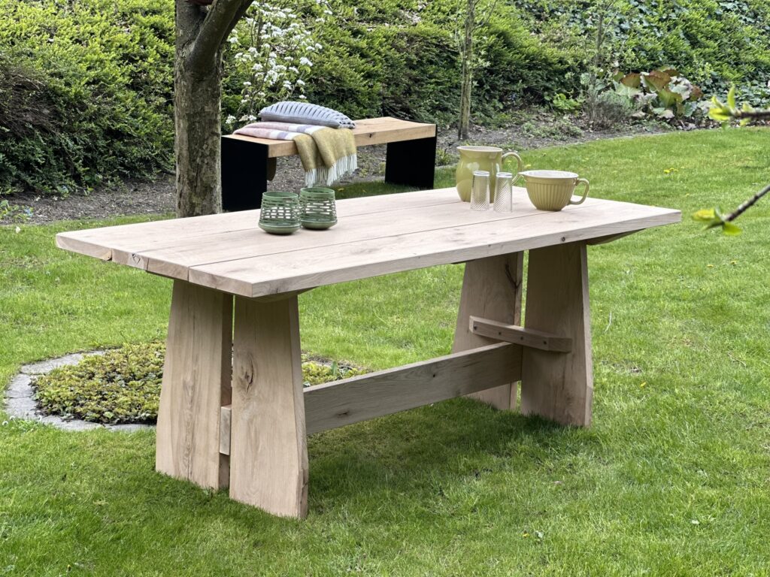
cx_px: 385
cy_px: 288
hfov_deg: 25.3
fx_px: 1713
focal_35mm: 77
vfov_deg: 19.1
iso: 32
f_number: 2.8
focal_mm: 9
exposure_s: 1/121
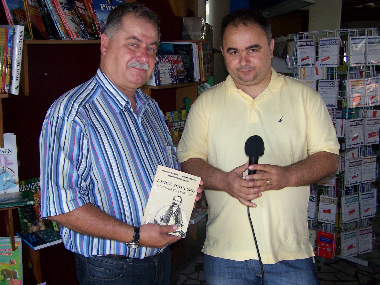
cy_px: 142
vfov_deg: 37.7
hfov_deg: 49.0
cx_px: 190
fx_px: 417
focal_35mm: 38
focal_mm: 6.3
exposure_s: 1/60
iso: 140
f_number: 2.8
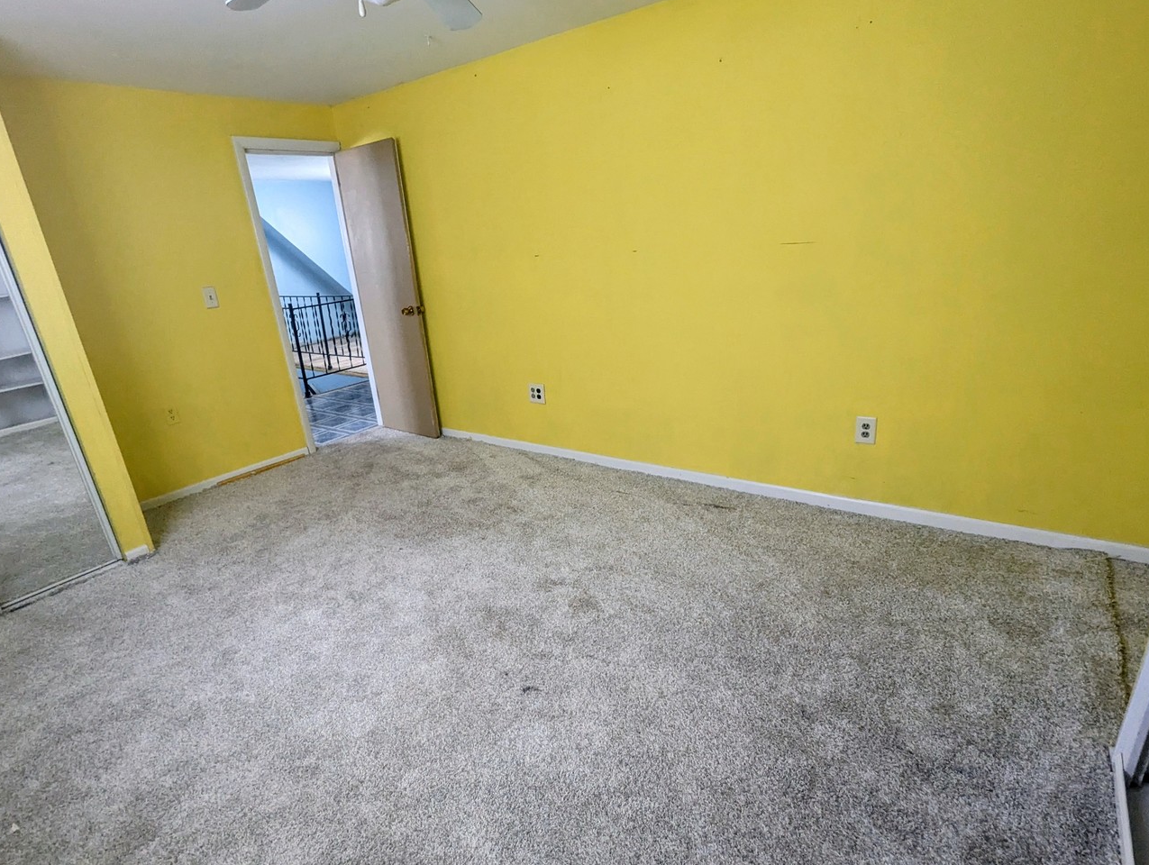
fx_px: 598
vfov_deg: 71.7
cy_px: 458
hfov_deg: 87.6
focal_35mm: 18
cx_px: 551
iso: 369
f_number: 2.2
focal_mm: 2.35
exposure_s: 1/65.8
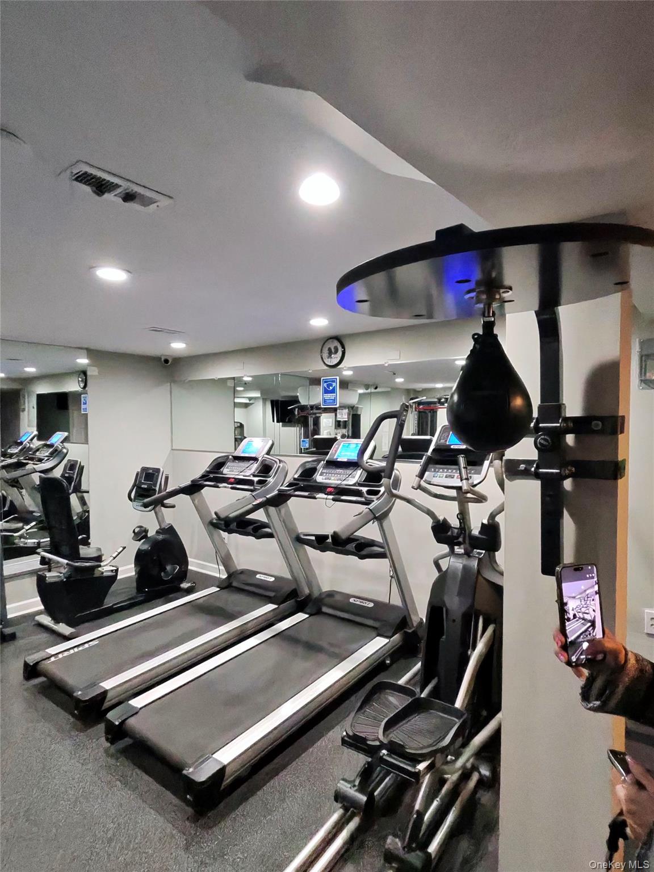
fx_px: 327
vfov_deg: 106.2
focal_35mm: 13
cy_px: 436
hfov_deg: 89.9
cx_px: 327
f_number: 2.2
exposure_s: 1/120
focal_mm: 2.24
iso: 2778
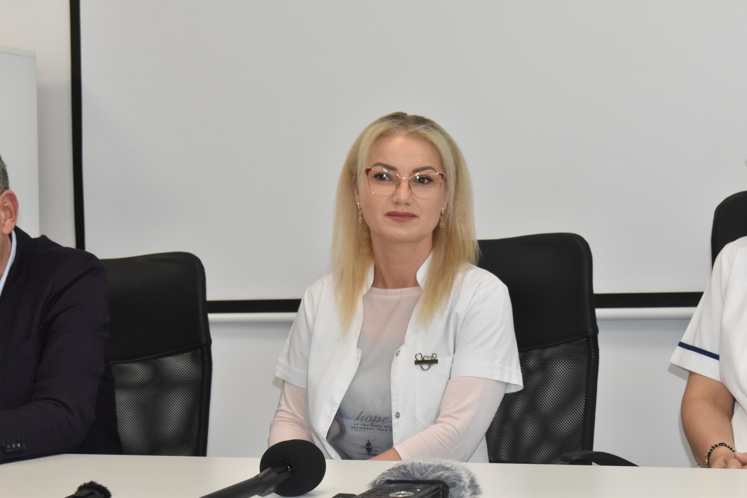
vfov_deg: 16.6
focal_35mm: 82
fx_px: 1712
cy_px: 249
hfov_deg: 24.6
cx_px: 374
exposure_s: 1/200
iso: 1600
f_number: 7.1
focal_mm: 55
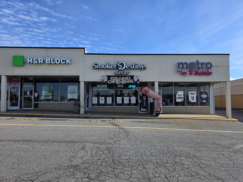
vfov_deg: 58.9
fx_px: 161
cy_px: 91
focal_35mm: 23
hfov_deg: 73.9
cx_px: 122
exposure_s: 1/4434
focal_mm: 6.3
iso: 80
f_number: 1.7
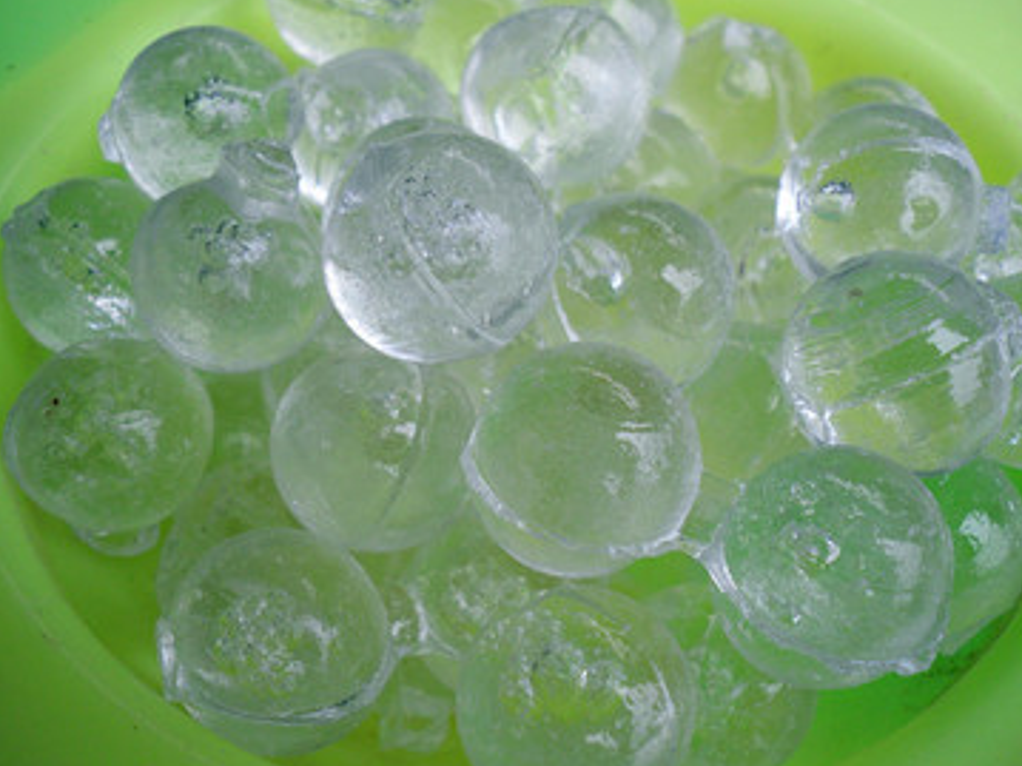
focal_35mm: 39
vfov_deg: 36.8
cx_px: 498
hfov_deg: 47.9
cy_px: 382
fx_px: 1151
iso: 100
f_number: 3
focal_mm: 6.3
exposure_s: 1/53
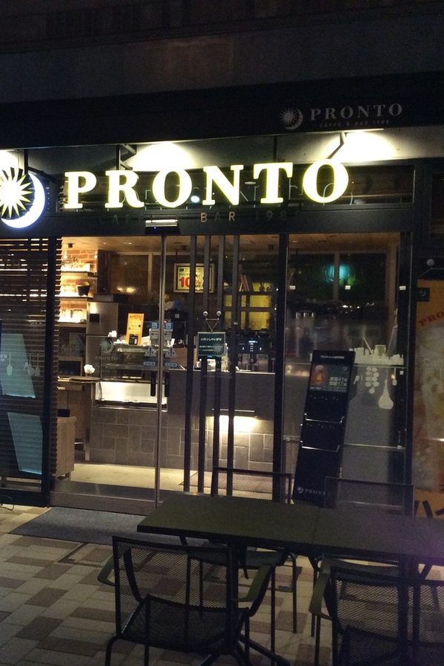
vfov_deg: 42.8
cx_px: 113
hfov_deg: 28.8
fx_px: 851
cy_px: 333
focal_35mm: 46
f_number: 2.4
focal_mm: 3.3
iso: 250
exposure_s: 1/24
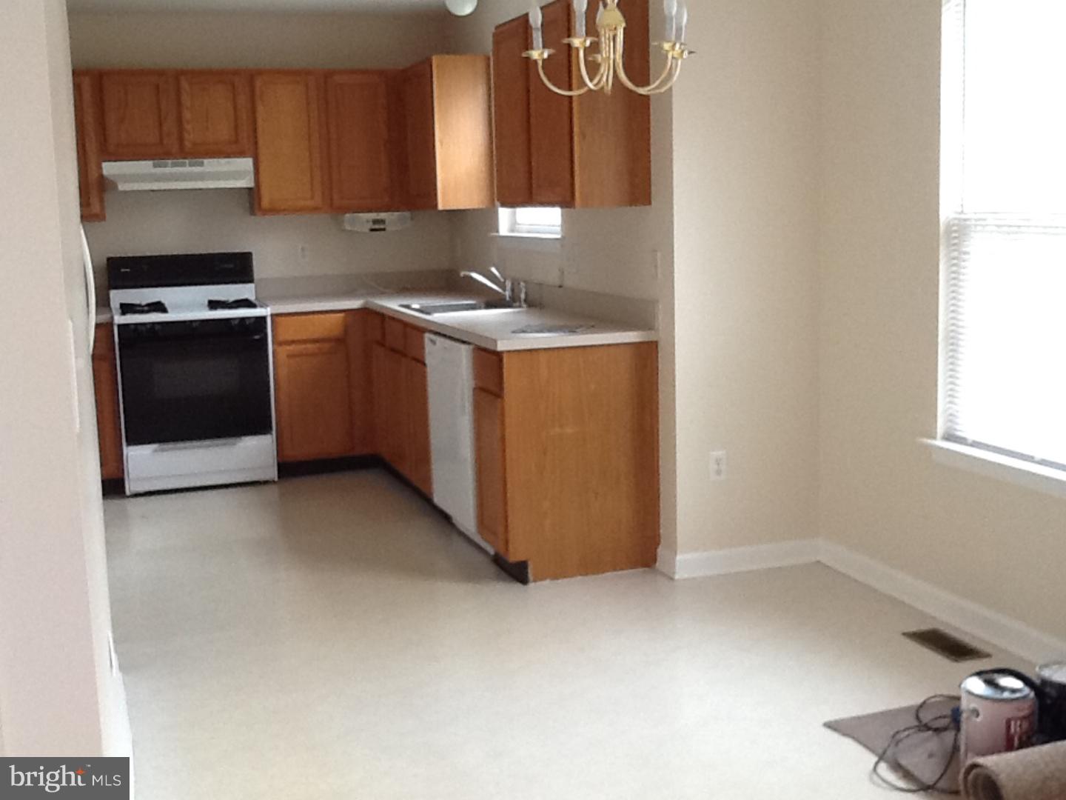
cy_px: 400
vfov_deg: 32.9
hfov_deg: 42.9
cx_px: 533
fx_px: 1355
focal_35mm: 44
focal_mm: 2.03
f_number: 2.4
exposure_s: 1/30
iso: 100
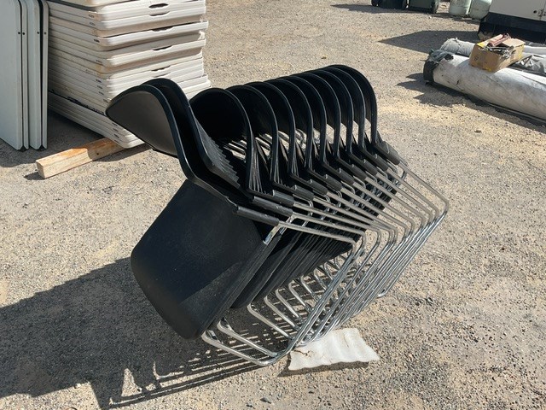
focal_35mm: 29
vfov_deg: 48.2
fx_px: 457
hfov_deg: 61.7
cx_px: 273
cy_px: 205
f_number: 1.8
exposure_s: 1/1675
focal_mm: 3
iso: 16
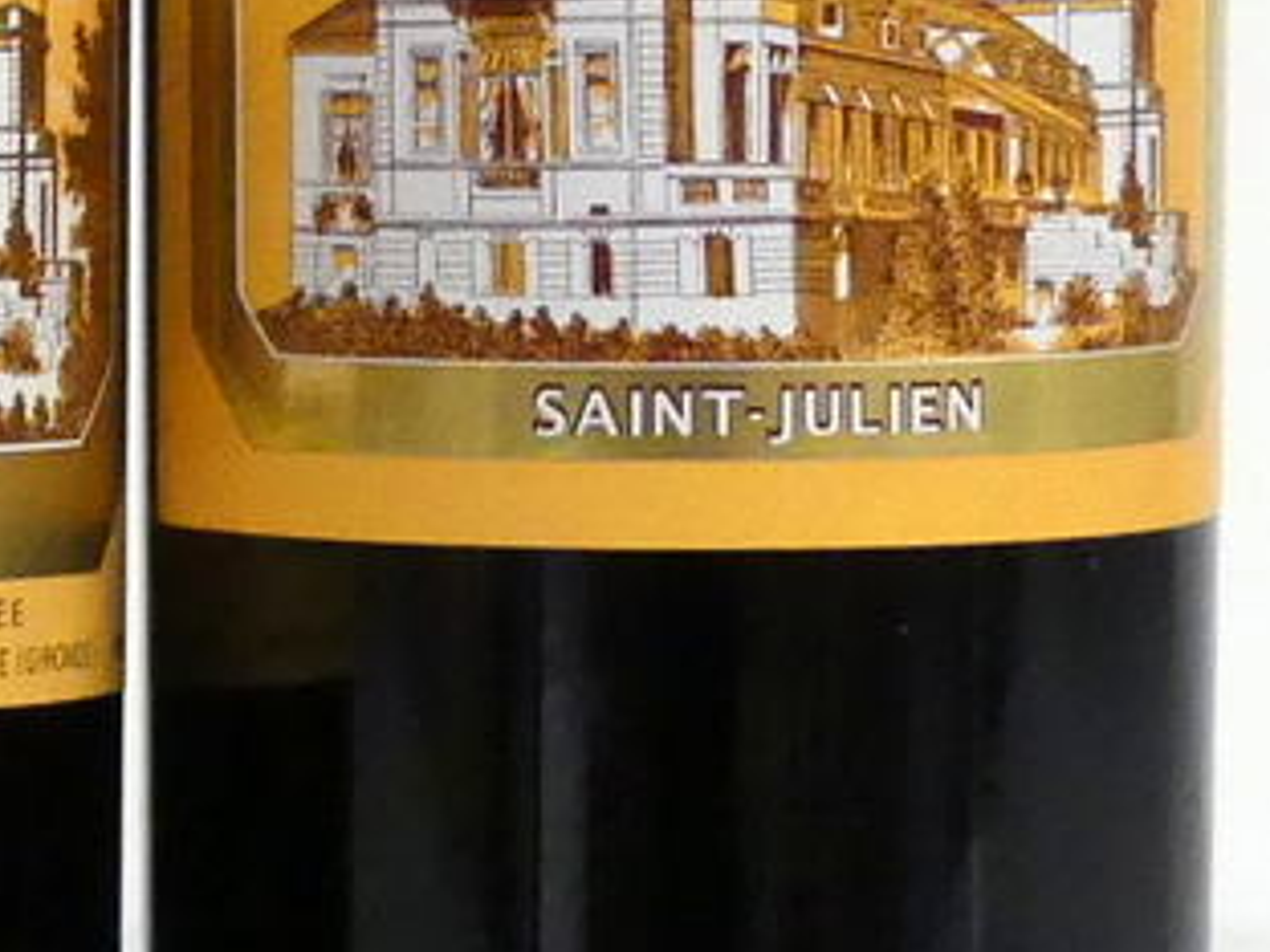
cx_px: -330
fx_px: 13171
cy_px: -309
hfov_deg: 5.5
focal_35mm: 359
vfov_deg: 4.1
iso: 800
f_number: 2.8
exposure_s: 1/80
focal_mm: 12.5
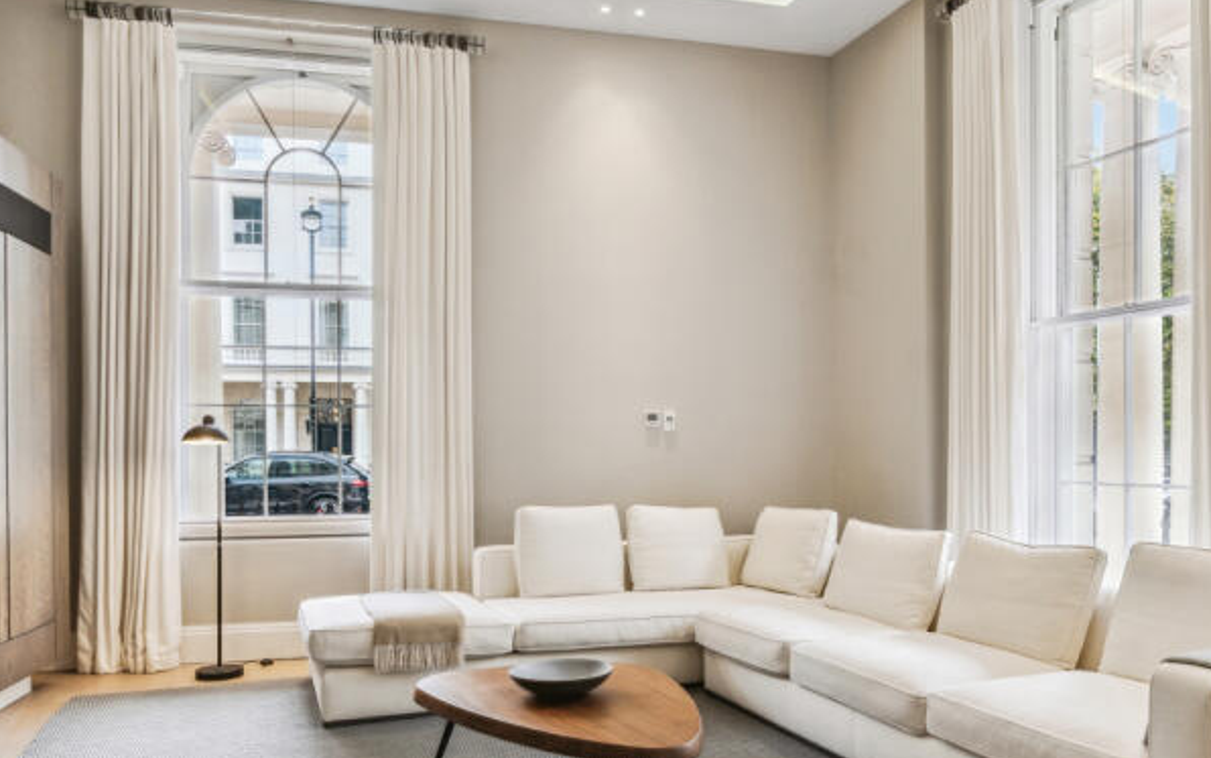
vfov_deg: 44.4
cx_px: 715
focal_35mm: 28
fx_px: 924
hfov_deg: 65.9
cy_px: 442
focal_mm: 16
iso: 400
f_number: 11
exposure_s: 1/40
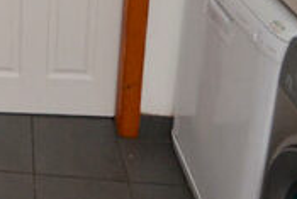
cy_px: -127
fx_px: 495
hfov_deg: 30.1
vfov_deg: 18.9
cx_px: -25
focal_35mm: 60
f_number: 3.5
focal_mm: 10
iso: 400
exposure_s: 1/160
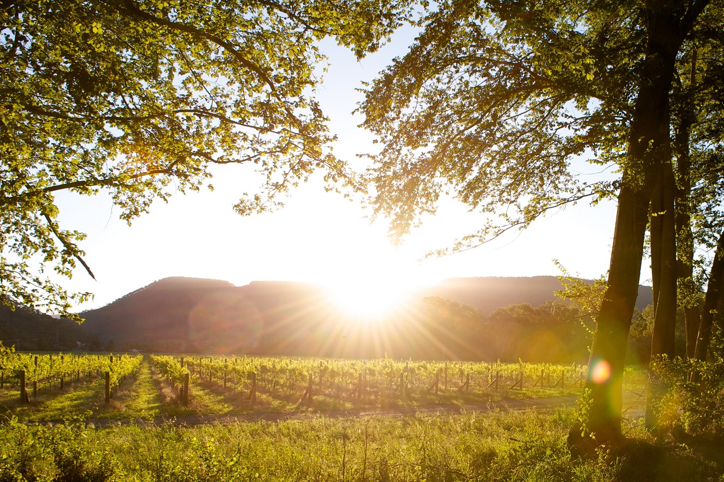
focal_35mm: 34
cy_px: 329
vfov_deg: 38.3
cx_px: 482
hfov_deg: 54.7
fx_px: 684
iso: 200
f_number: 8
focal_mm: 24
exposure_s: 1/200
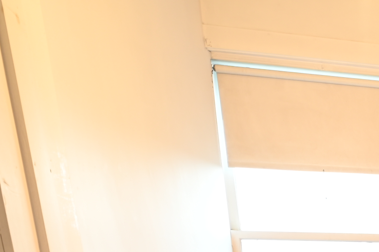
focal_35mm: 59
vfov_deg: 17.6
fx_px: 621
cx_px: 531
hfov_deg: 26.8
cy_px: 479
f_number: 2.8
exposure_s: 1/13
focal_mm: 14
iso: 220
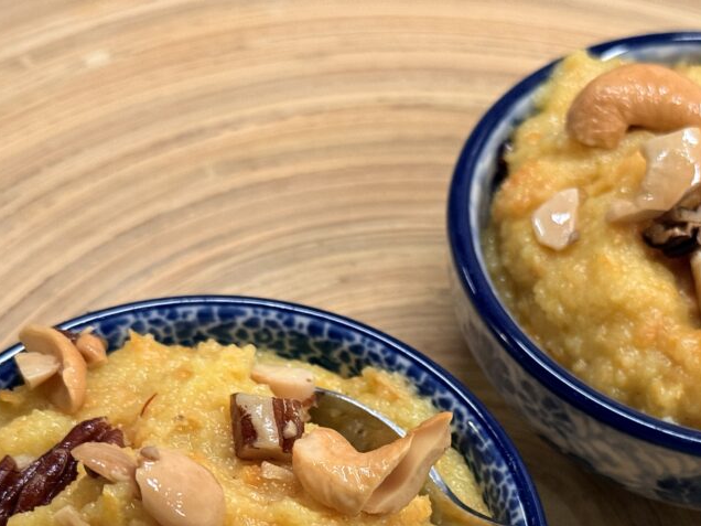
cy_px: 469
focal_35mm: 86
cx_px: 428
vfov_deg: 16.9
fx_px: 1742
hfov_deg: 22.7
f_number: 1.78
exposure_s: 1/59
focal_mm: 6.76
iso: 250
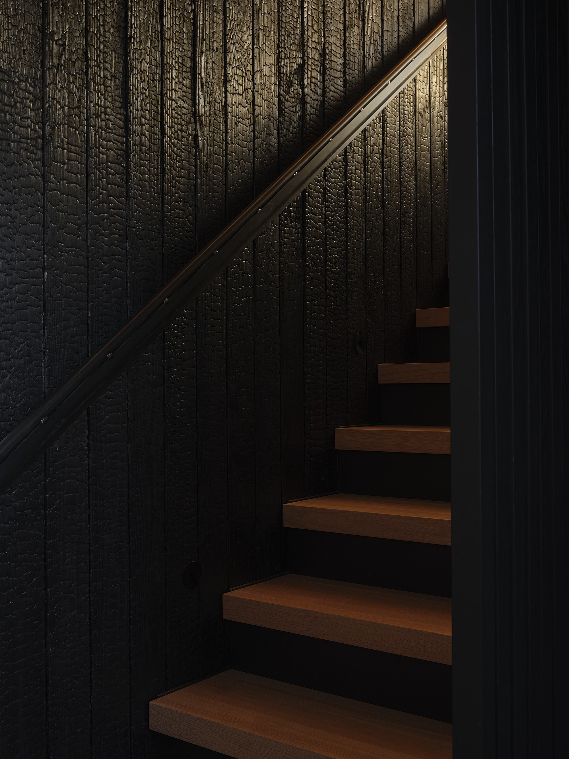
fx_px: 833
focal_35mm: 38
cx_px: 284
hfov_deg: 37.7
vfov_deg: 49.0
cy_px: 380
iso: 100
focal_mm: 48.2
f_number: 16
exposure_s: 5
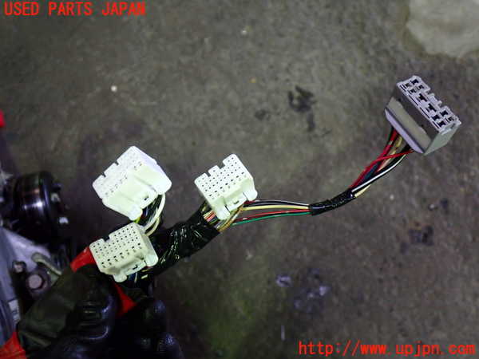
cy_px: 180
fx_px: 498
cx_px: 240
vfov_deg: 39.7
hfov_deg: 51.4
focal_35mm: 36
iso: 500
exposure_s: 1/40
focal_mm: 6.37
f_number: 2.5
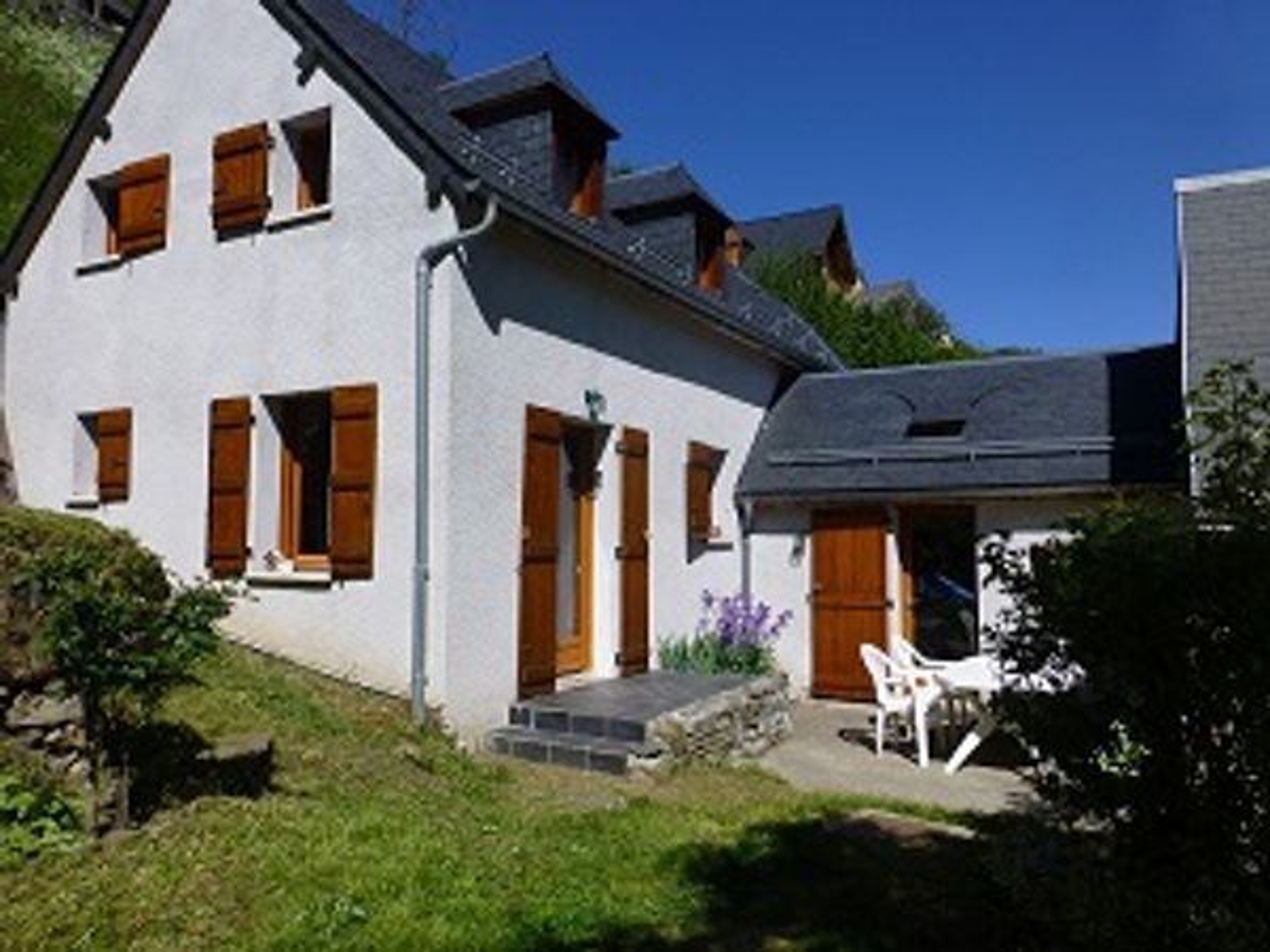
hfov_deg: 71.6
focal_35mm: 24
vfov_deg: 56.8
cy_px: 476
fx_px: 881
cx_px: 635
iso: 100
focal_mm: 4.3
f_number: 4
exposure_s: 1/1000
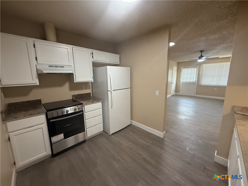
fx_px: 100
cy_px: 93
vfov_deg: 85.7
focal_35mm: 14
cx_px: 124
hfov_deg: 102.1
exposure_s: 1/120
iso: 500
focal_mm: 2.22
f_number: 2.2
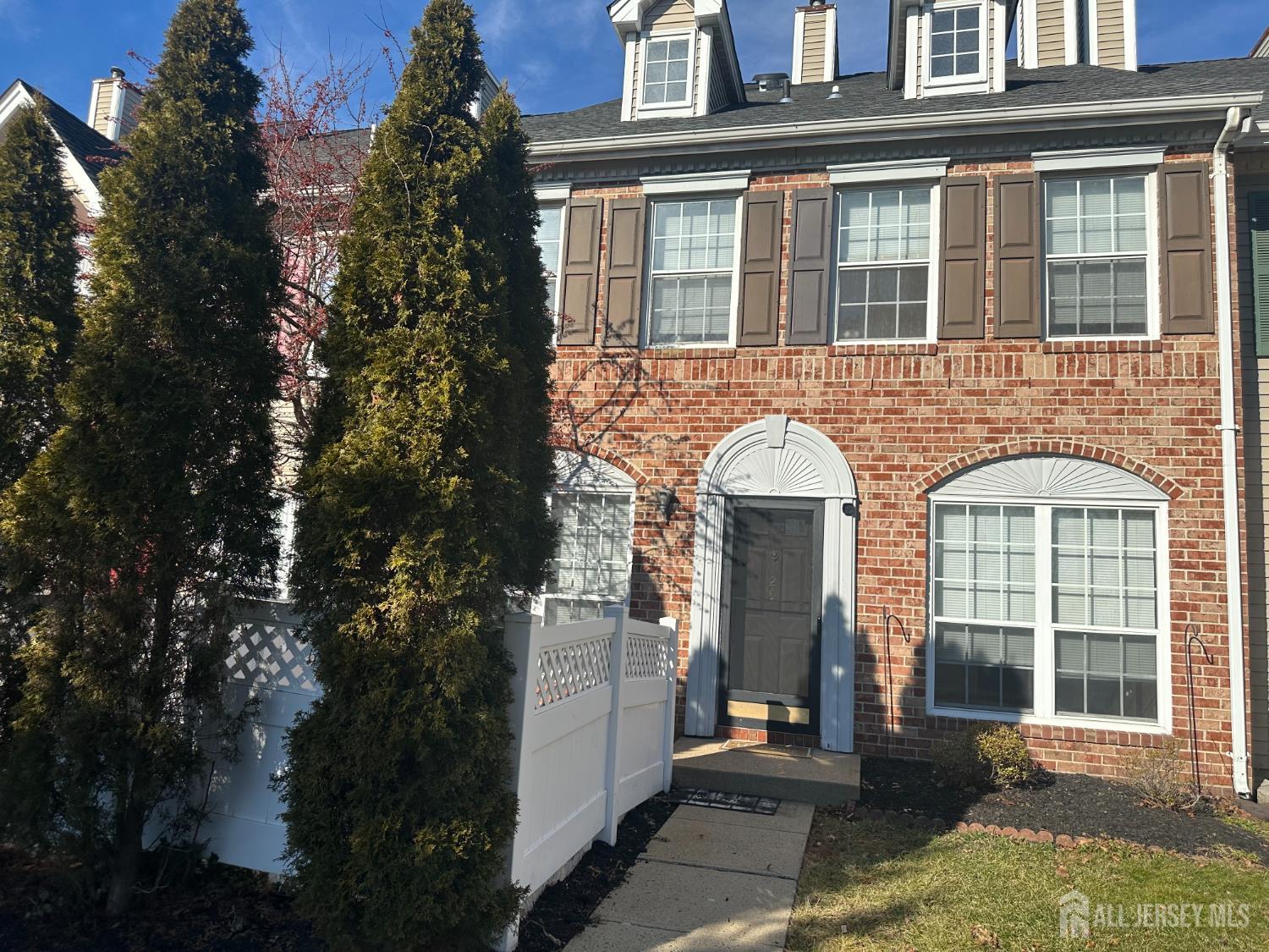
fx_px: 880
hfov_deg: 71.6
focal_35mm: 24
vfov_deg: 56.8
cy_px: 476
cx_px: 634
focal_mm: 6.86
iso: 80
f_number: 1.78
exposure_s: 1/4545
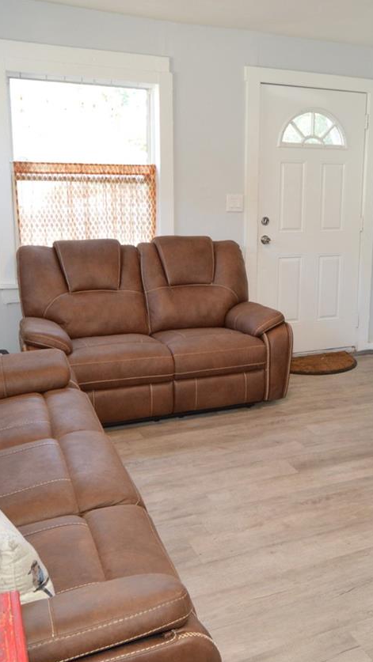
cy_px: 306
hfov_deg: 31.9
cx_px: 301
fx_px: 633
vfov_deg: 55.2
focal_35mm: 36
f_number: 4
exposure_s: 1/60
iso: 400
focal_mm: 12
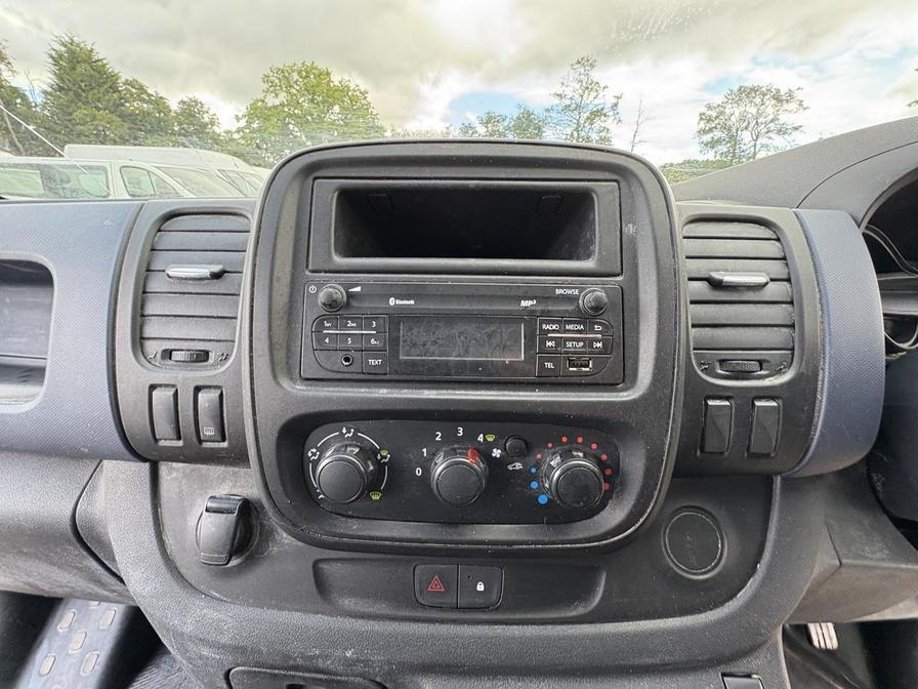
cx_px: 459
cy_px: 344
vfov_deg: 85.7
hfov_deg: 102.1
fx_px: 371
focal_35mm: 14
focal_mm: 2.22
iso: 250
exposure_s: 1/99
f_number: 2.2
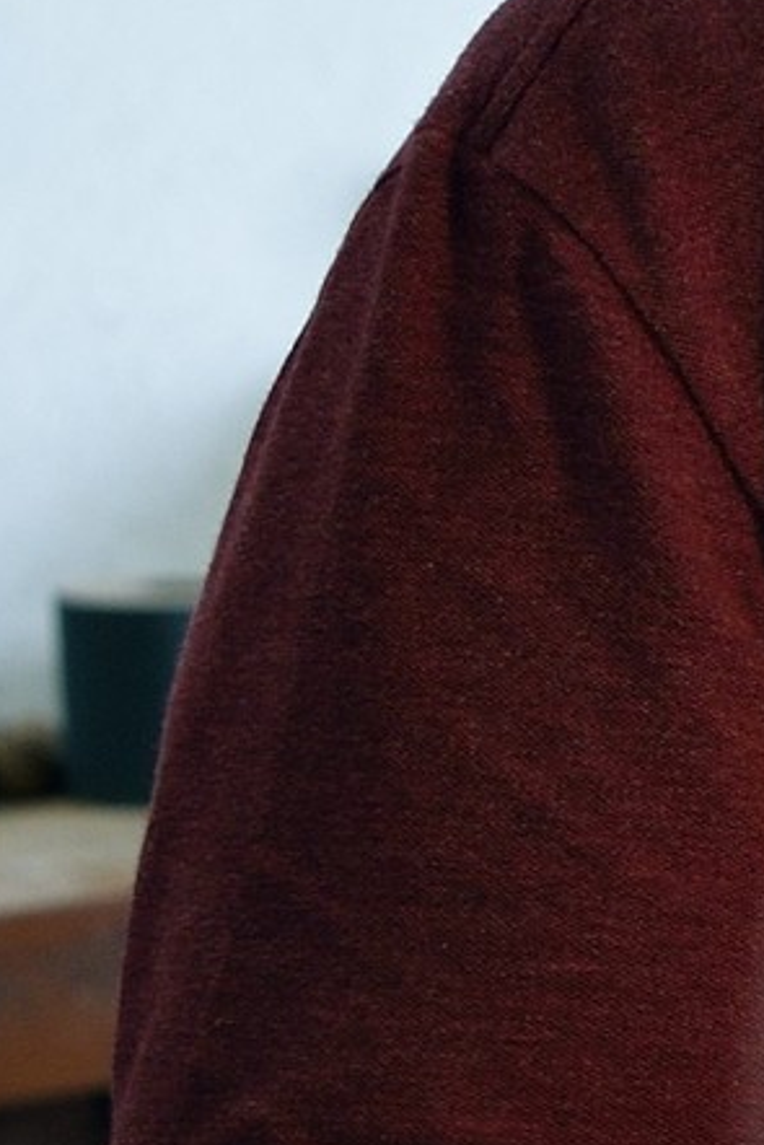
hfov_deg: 8.2
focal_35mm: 152
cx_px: 1935
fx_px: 4835
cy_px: 1205
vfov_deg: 13.3
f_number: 4
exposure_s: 1/80
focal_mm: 28
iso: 800
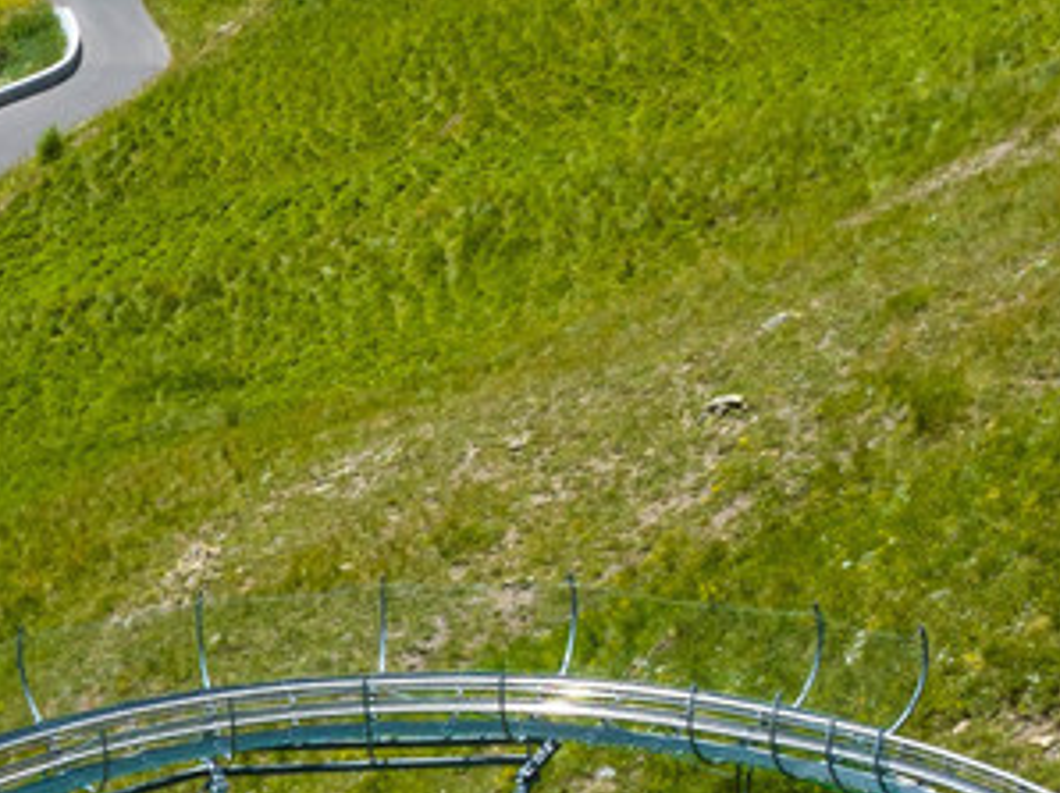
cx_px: -1035
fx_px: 3947
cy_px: 1319
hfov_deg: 13.3
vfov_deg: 10.9
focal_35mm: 129
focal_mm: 12.3
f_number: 11
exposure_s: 1/120
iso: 100
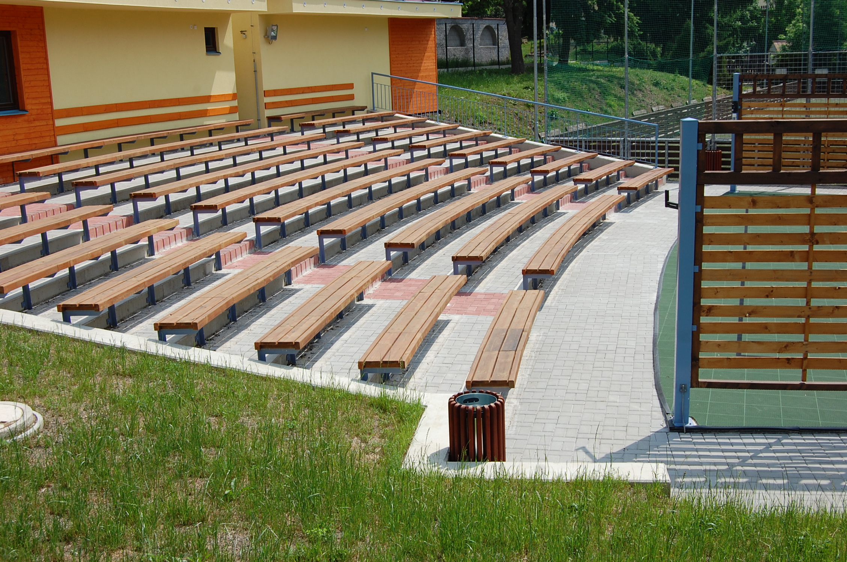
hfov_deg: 46.5
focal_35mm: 42
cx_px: 424
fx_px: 986
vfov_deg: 31.8
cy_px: 281
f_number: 9
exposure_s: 1/320
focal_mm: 28
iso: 200
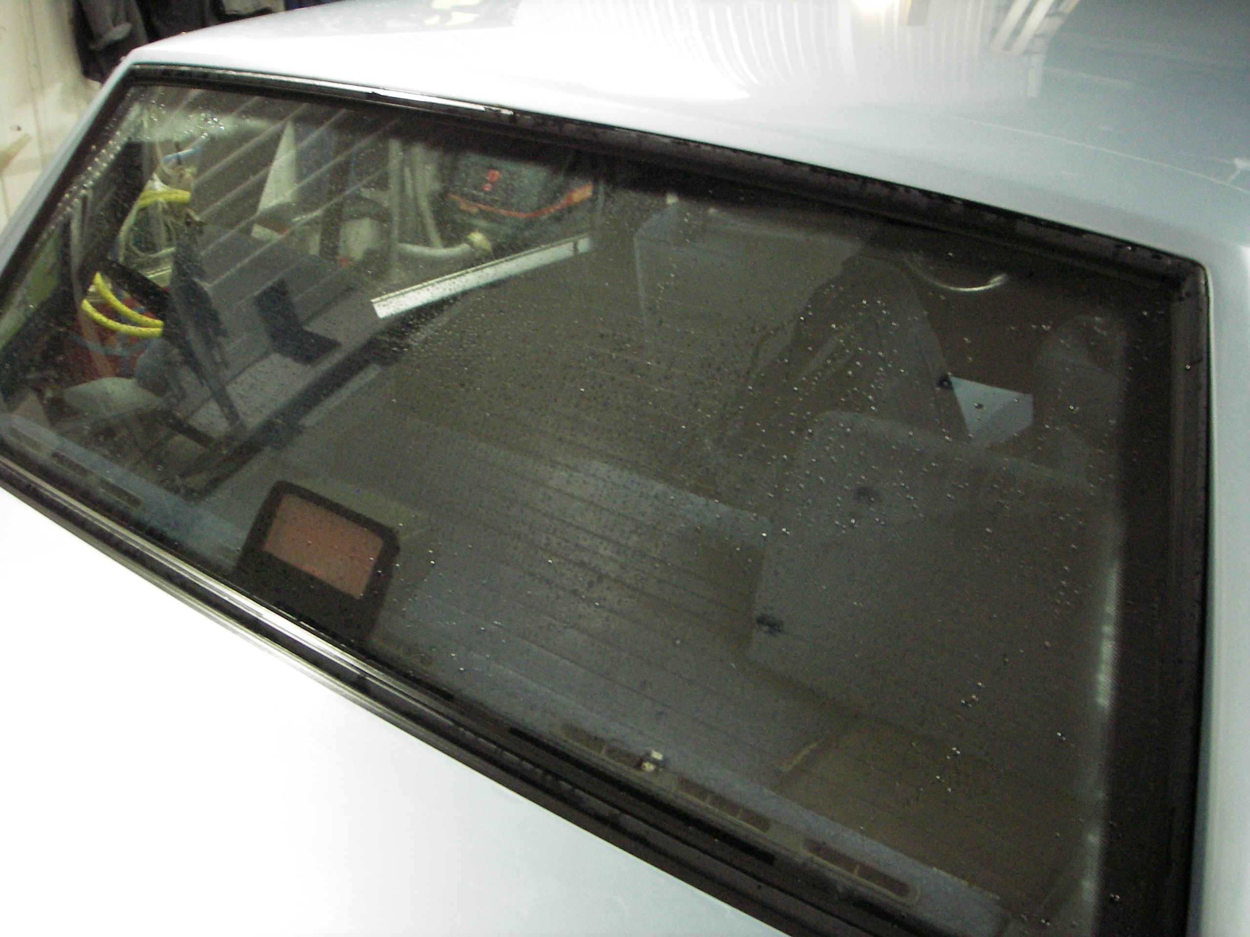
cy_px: 468
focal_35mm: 38
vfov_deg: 37.7
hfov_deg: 49.0
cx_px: 625
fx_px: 1372
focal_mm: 6.3
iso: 200
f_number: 3.3
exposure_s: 1/4
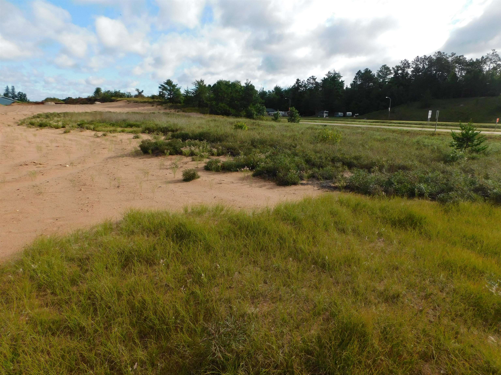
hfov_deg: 73.9
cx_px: 250
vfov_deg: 58.9
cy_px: 188
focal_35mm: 23
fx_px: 333
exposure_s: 1/1250
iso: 125
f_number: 3
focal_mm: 4
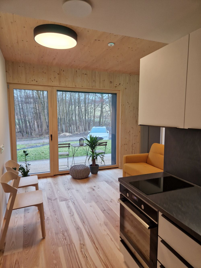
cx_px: 100
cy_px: 134
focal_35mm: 23
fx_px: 178
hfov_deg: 58.9
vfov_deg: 73.9
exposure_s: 1/120
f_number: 1.8
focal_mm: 5.4
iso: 125
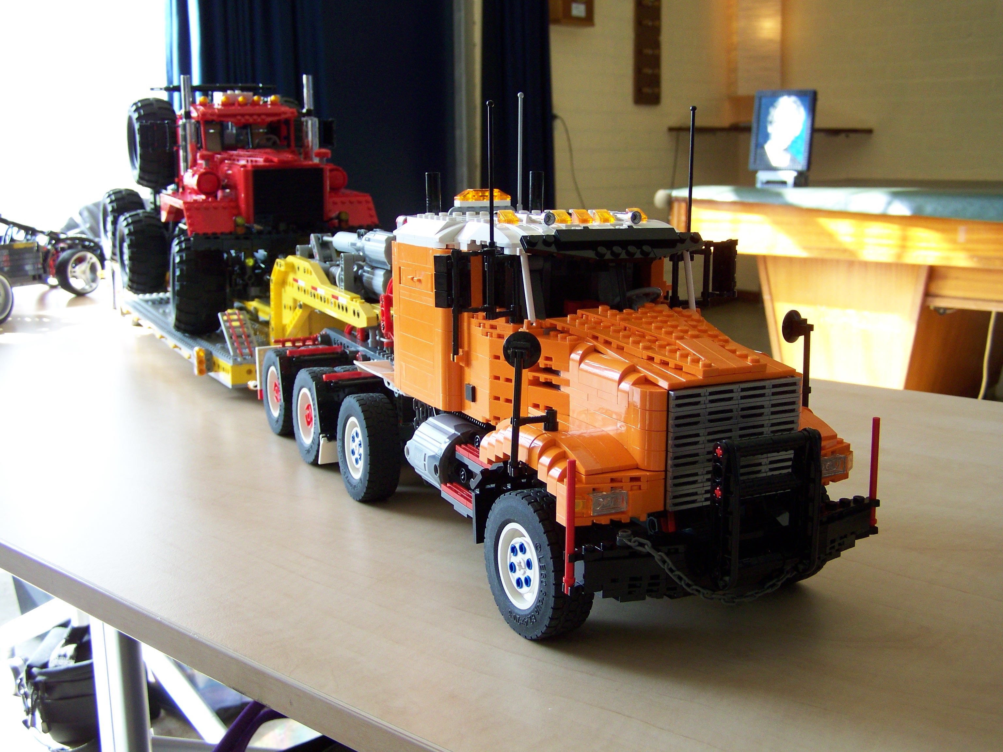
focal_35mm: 38
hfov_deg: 49.0
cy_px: 376
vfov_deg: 37.7
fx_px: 1101
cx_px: 502
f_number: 2.8
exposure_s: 1/60
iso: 100
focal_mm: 6.3
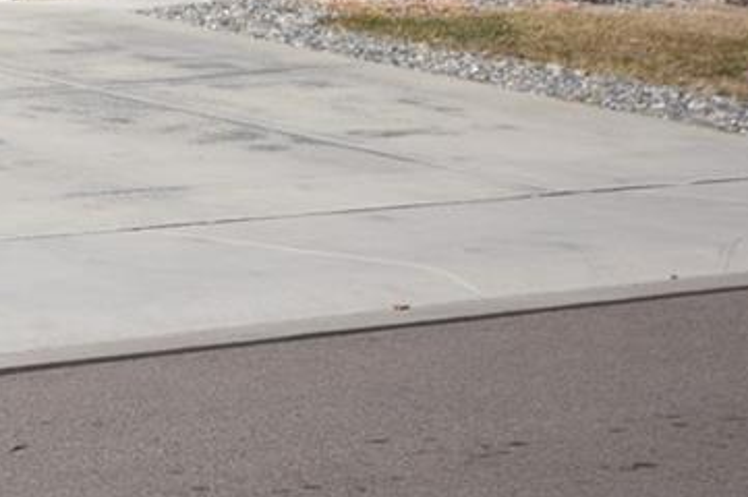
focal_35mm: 133
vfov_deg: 10.2
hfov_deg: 13.9
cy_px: -4
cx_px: -547
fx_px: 2761
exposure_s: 1/1000
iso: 400
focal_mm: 20
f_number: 5.6
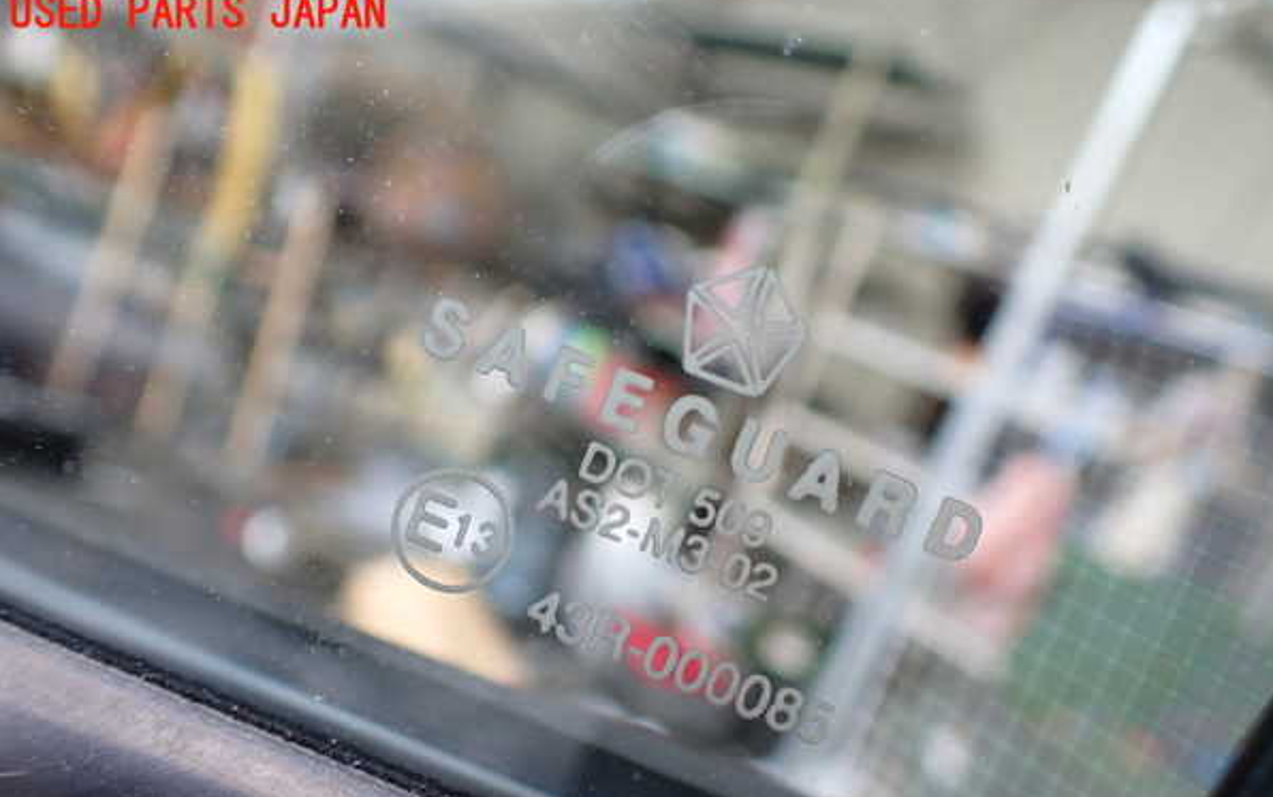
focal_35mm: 32
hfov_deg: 59.6
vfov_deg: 39.3
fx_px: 1111
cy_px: 468
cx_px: 639
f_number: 2.3
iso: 160
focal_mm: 5.4
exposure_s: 1/125
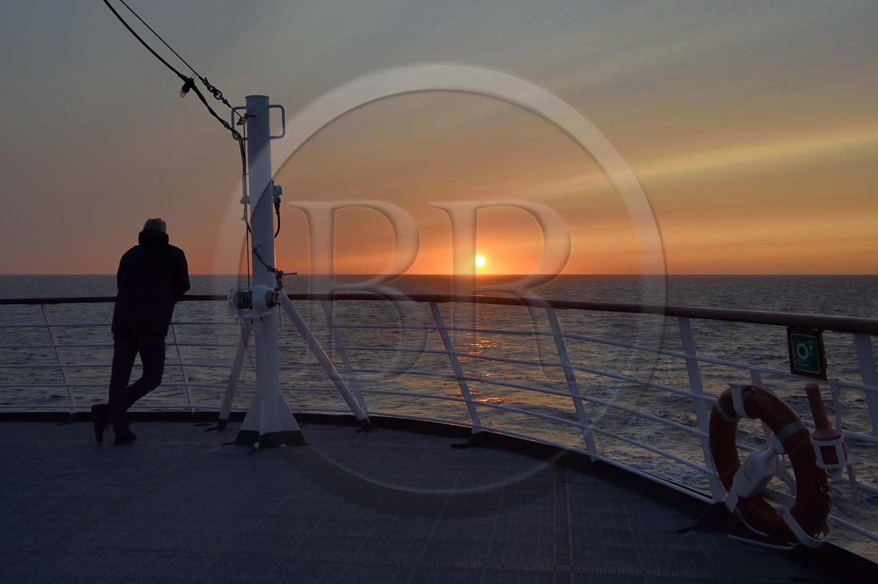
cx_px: 439
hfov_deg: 53.2
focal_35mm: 36
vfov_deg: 36.8
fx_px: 877
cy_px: 292
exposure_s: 1/200
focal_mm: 36
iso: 200
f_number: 9
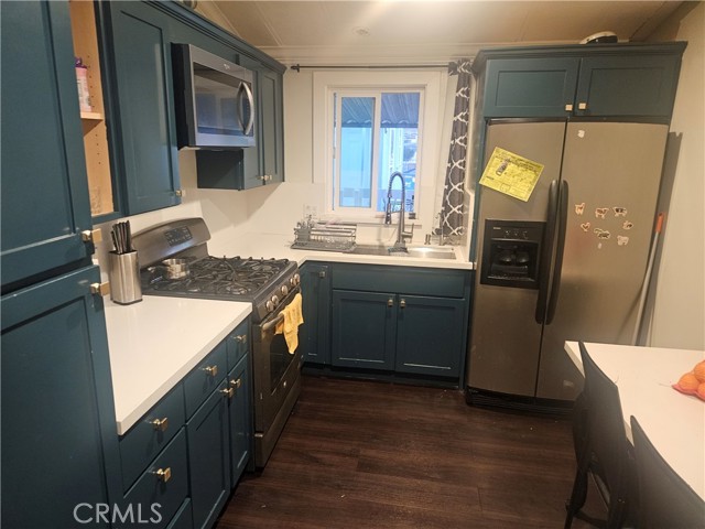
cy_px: 264
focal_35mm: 23
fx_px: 468
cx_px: 352
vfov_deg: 58.9
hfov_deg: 73.9
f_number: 1.8
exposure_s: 1/60
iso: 500
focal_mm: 5.4
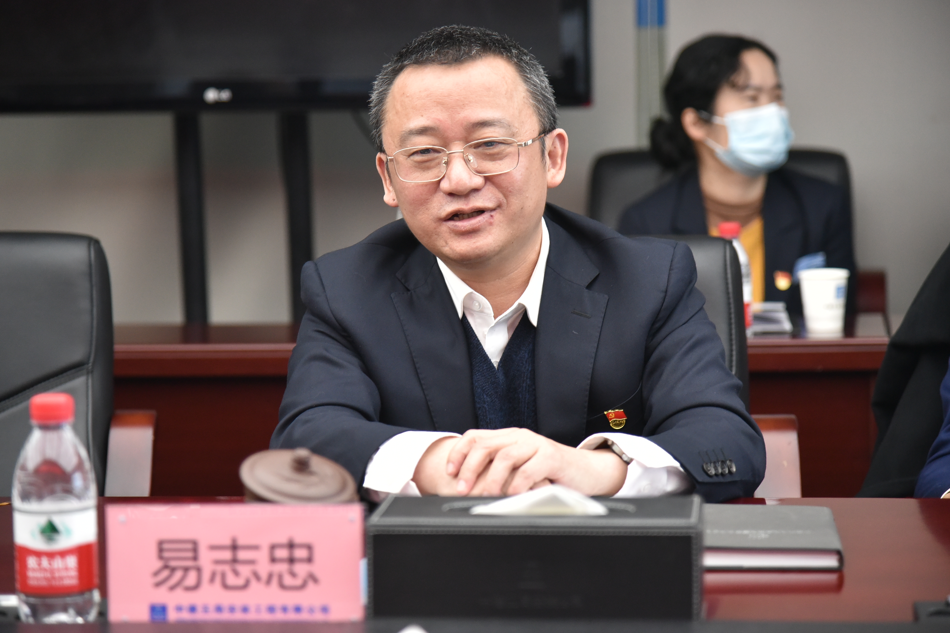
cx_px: 475
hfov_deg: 18.6
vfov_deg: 12.5
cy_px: 316
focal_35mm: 110
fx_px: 2903
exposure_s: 1/125
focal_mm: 110
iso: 2200
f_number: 4
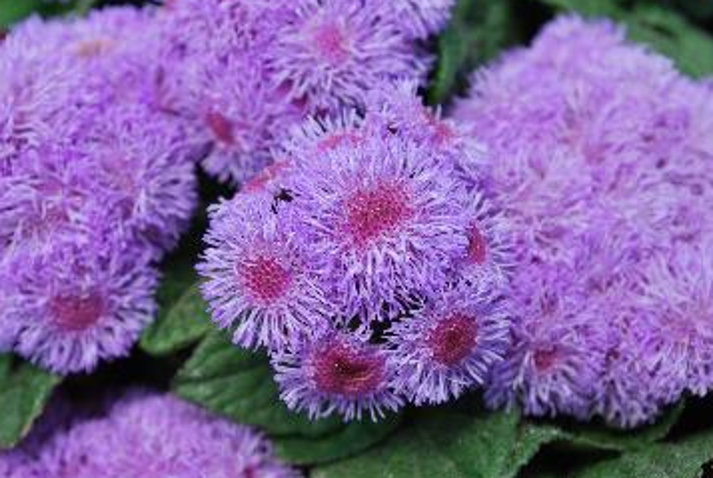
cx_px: 365
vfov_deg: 18.1
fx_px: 1498
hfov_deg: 26.8
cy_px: 244
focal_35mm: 76
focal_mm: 45
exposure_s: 1/60
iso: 100
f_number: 8
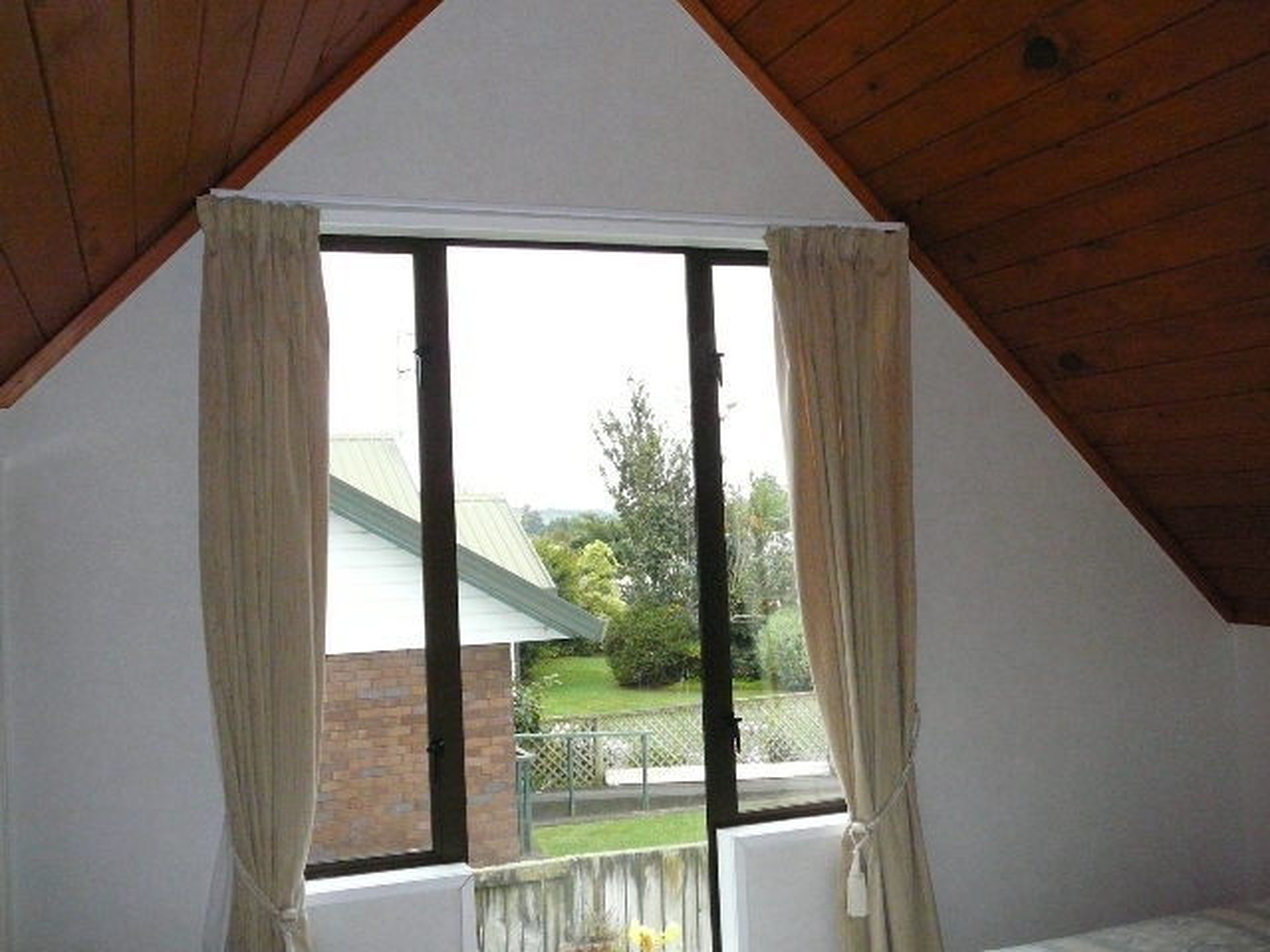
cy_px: 476
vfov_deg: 40.7
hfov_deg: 52.6
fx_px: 1284
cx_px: 635
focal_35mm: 35
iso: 400
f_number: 2.8
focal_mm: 5.2
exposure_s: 1/400
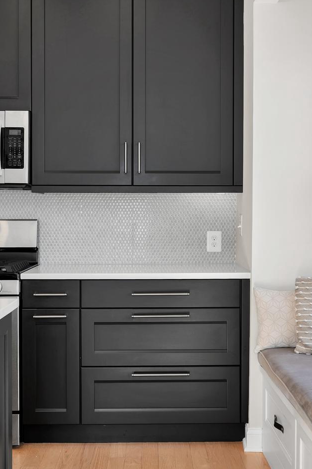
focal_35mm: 49
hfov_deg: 27.5
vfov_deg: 40.4
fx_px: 638
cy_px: 226
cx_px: 166
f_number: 4
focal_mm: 30
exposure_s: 1/50
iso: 64
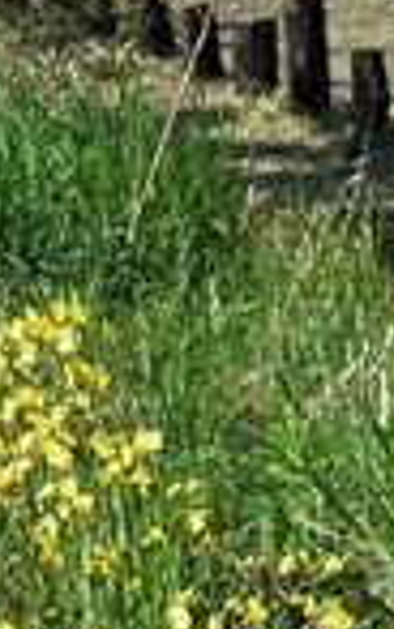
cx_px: 17
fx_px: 3982
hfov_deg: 5.7
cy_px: -1053
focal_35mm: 232
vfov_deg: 8.1
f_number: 9.5
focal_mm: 28
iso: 400
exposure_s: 1/350
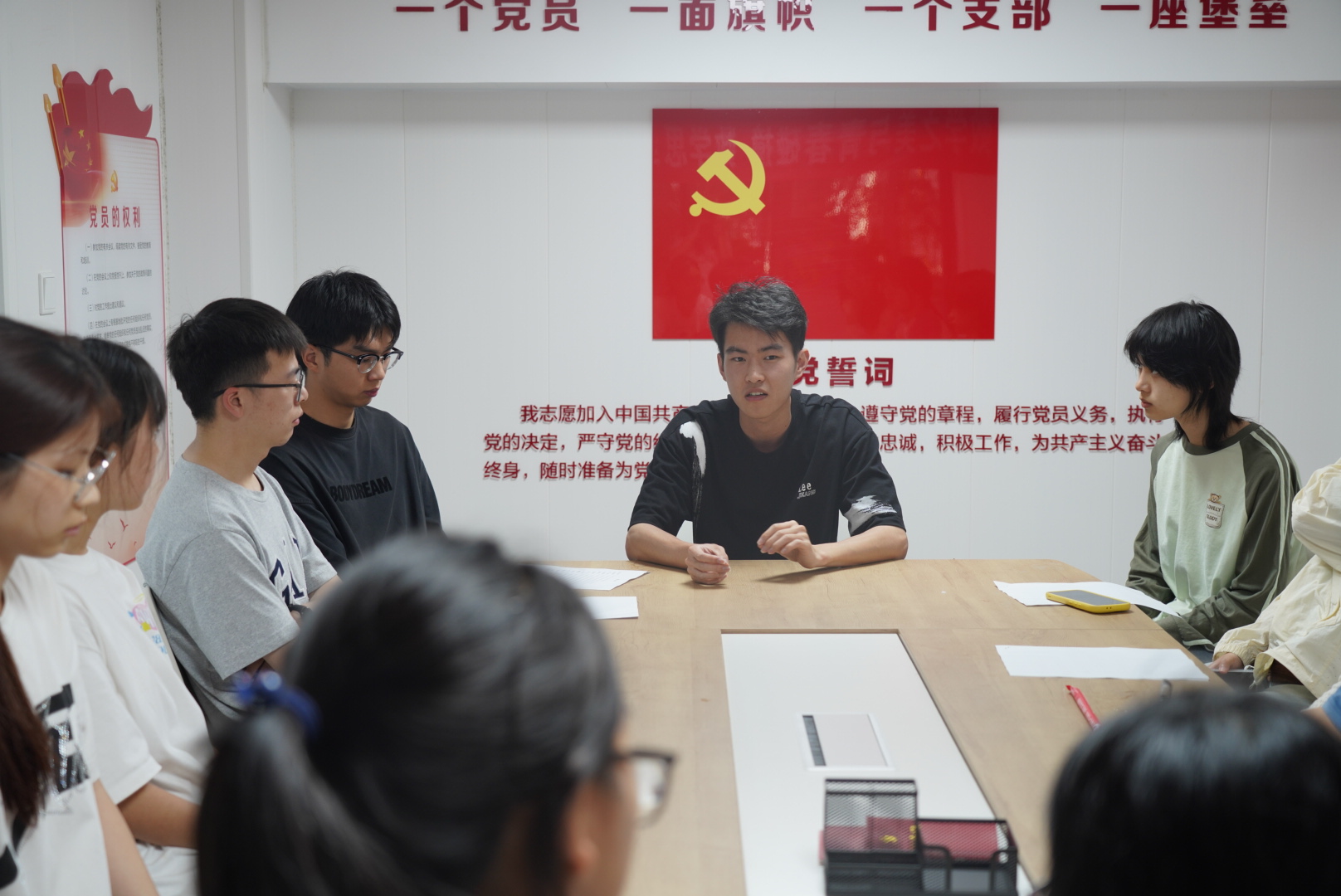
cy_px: 448
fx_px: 1826
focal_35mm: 49
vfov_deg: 27.6
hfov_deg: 40.3
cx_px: 670
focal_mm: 49
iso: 320
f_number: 4
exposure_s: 1/50
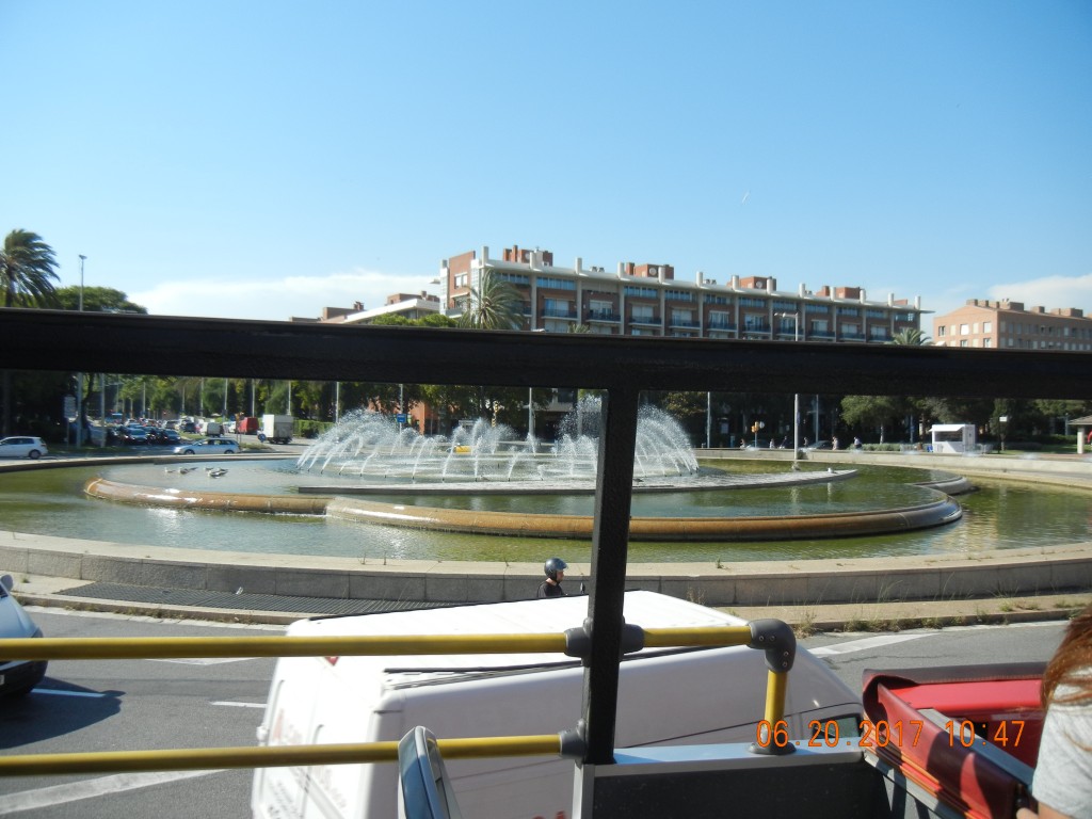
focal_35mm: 30
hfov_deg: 60.0
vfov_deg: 46.8
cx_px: 546
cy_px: 410
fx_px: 946
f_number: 7
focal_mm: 5.4
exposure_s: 1/315
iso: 160
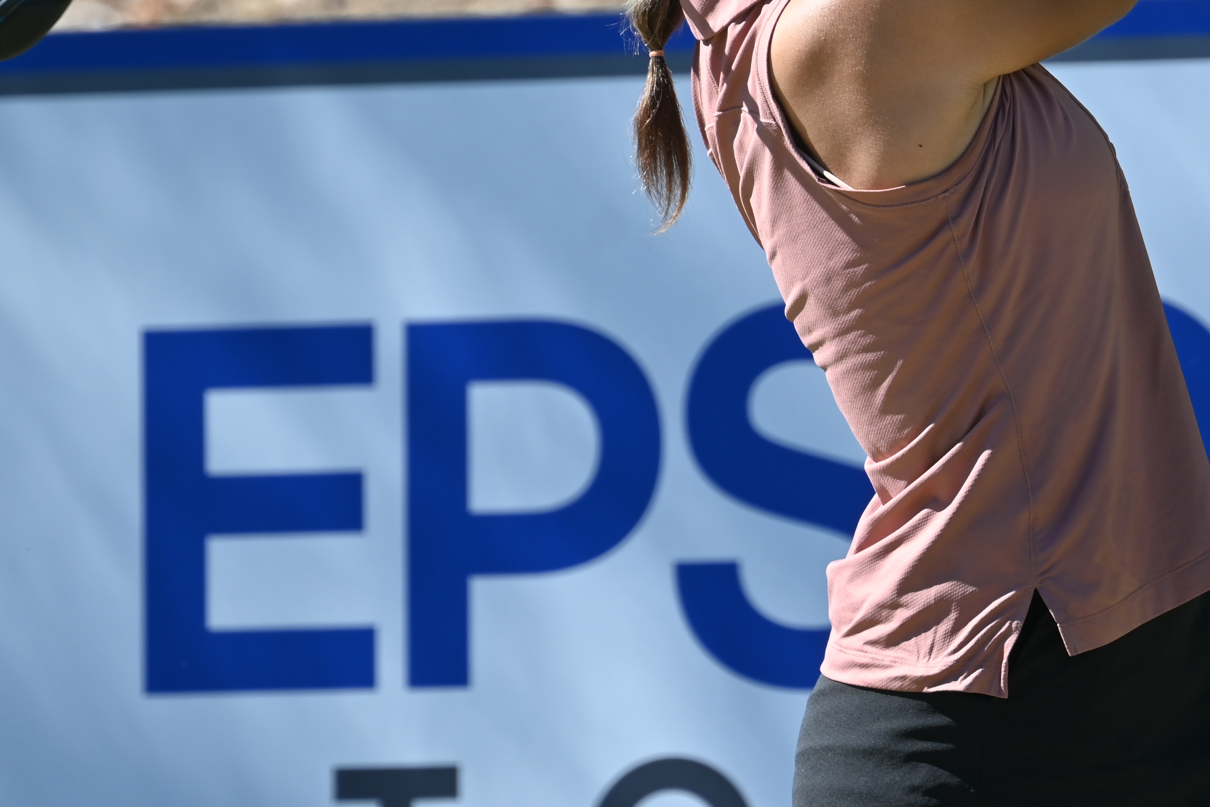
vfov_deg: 1.3
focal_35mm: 1040
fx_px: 34956
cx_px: 995
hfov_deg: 2.0
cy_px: 167
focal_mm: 400
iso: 220
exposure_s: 1/640
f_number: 5.6
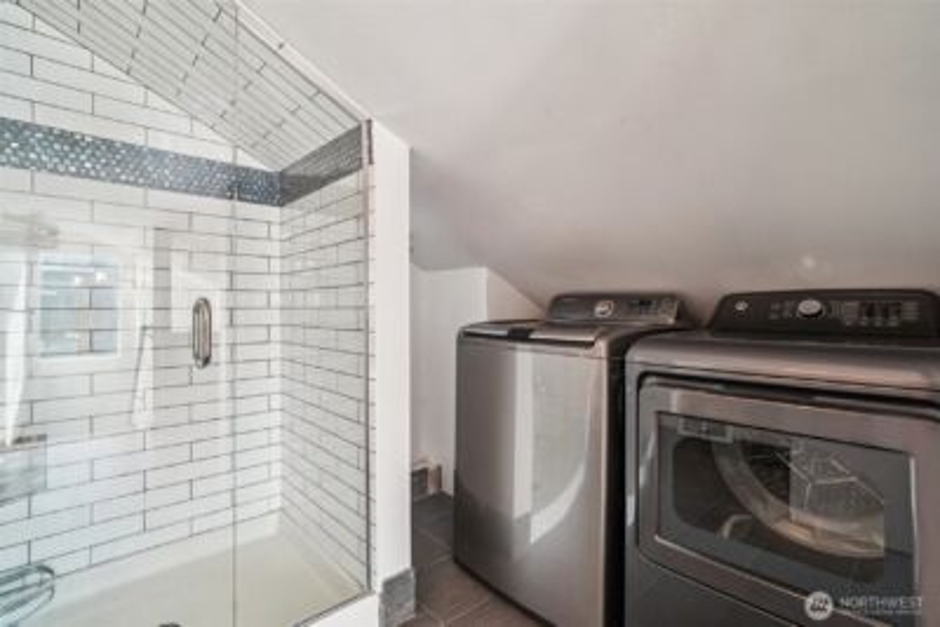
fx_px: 418
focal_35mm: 16
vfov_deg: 73.8
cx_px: 470
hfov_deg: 96.7
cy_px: 314
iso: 1600
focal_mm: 16
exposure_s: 1/25
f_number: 8
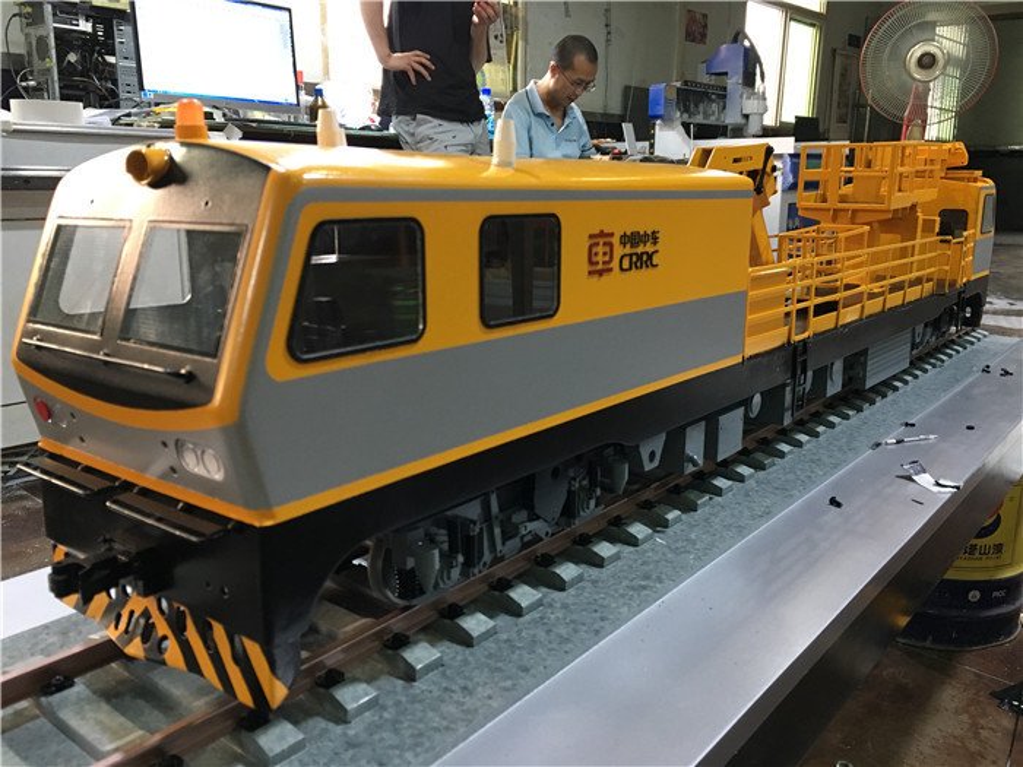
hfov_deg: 61.7
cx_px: 512
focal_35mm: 29
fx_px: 857
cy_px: 384
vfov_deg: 48.2
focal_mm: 4.15
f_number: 2.2
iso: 160
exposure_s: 1/33
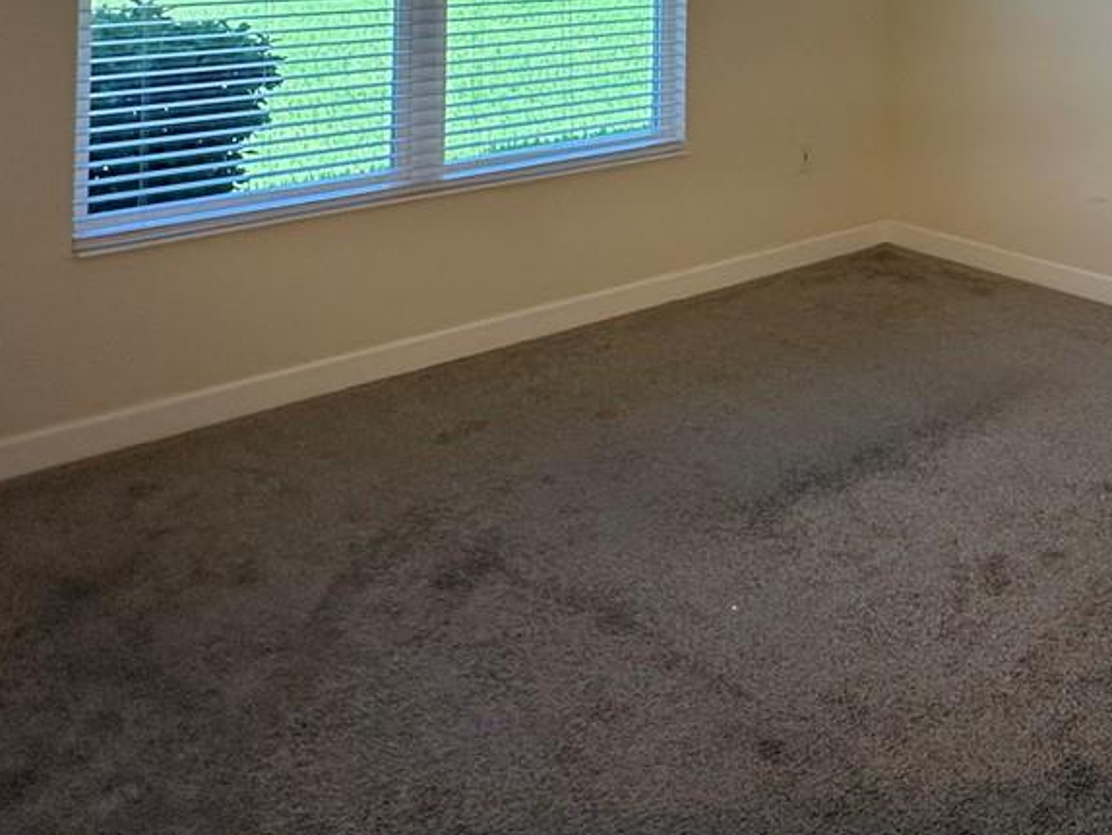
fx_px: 1253
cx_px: 1064
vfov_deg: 31.9
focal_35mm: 39
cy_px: -114
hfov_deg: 42.5
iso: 40
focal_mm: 2.22
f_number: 2.2
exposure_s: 1/194
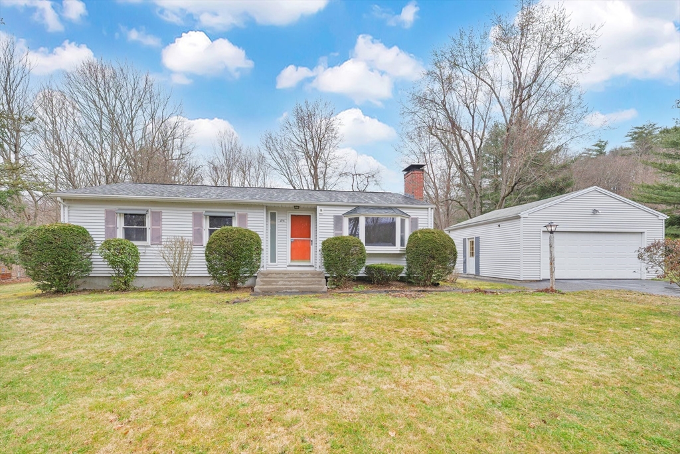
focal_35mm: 14
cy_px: 227
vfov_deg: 81.2
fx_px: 264
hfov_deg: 104.2
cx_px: 340
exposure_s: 1/250
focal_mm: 14
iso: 100
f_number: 4.5
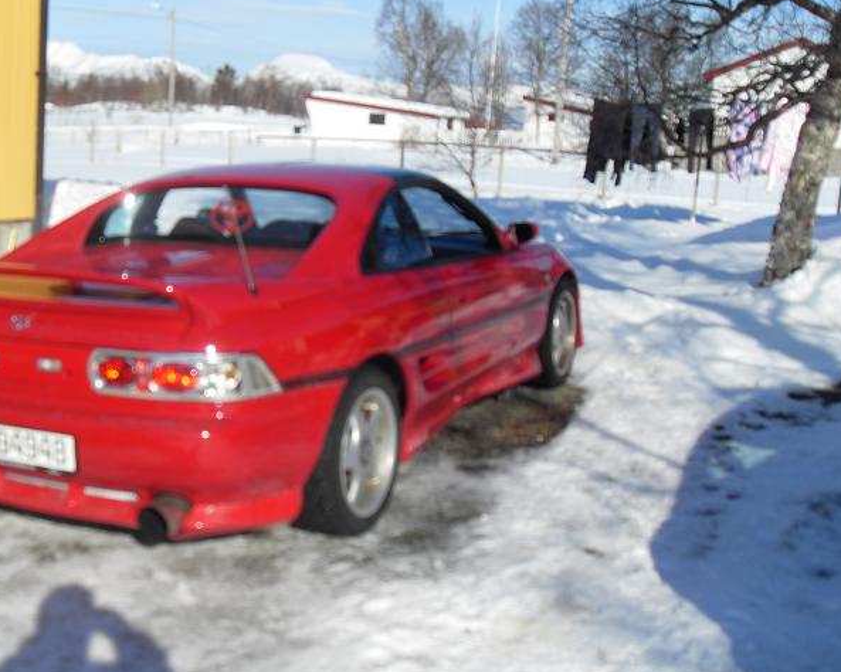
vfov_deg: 34.9
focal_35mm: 43
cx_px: 335
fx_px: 1070
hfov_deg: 42.7
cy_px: 318
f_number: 7
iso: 80
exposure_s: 1/250
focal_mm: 6.3
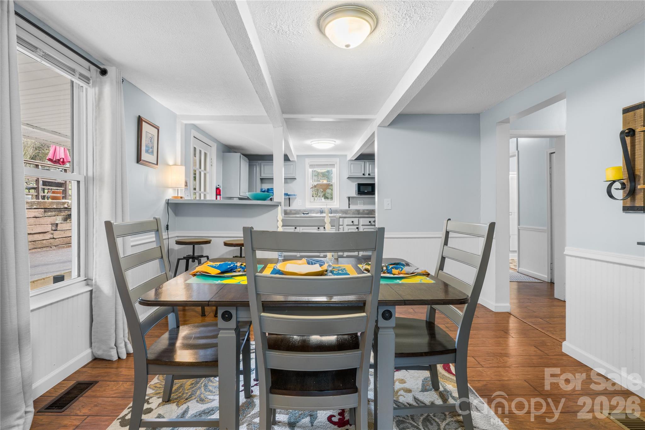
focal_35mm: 16
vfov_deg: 72.0
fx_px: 296
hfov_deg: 95.0
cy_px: 215
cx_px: 322
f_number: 9
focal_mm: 11
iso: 200
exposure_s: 1.6
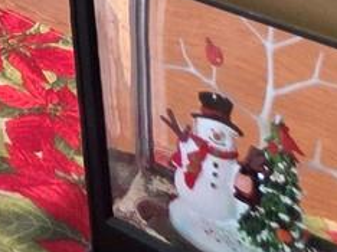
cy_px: -426
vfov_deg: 11.9
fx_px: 866
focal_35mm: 89
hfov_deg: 15.9
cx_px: -383
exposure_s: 1/60.2
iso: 80
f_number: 1.9
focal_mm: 2.2
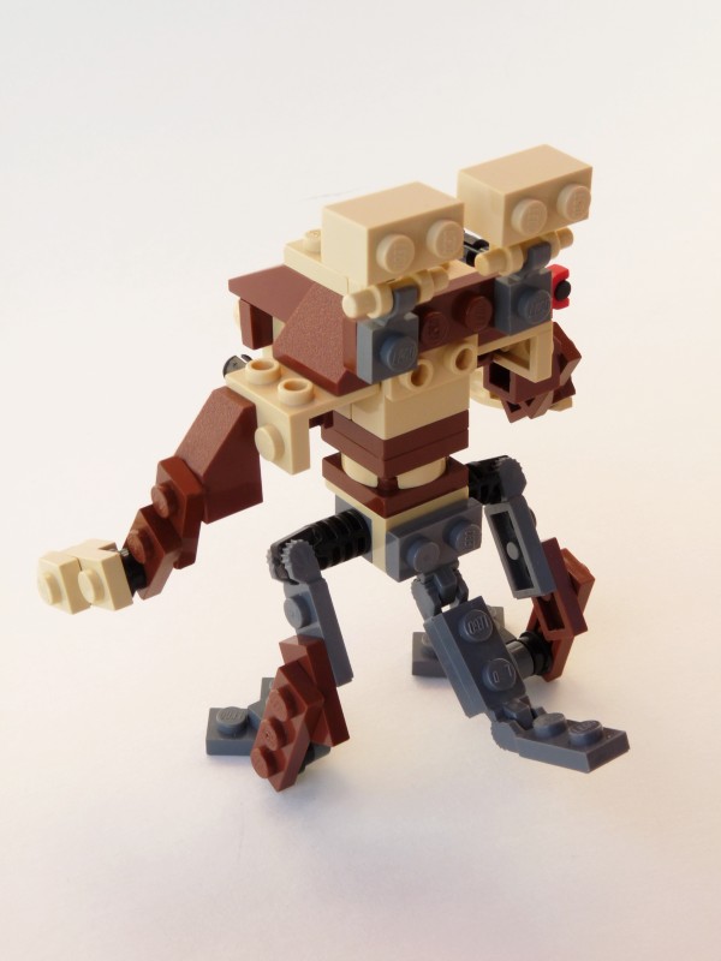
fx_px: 1694
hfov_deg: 24.0
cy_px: 480
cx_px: 360
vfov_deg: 31.7
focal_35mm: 61
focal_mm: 10.8
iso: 100
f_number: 7.1
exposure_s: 1/40
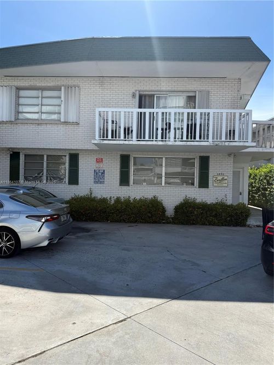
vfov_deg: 71.6
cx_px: 137
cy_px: 182
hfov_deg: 56.8
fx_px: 253
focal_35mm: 24
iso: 80
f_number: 1.78
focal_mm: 6.76
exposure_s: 1/3759
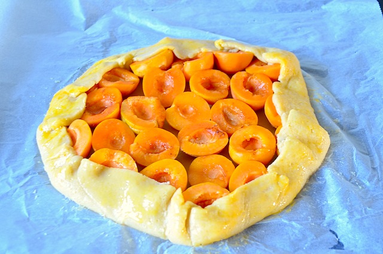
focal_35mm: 52
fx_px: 557
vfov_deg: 25.6
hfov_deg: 37.9
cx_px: 192
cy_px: 127
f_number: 5.6
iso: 200
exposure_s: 1/5
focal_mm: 35
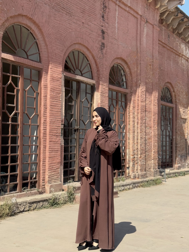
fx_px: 349
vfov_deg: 39.7
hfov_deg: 30.3
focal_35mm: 48
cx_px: 94
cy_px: 126
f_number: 1.78
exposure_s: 1/3257
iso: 64
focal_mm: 6.76
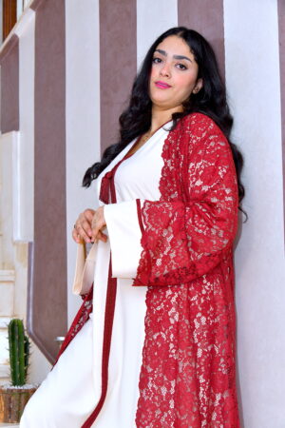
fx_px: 855
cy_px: 214
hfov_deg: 18.9
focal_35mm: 72
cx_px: 142
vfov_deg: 28.1
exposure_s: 1/125
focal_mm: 72
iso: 1000
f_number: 8
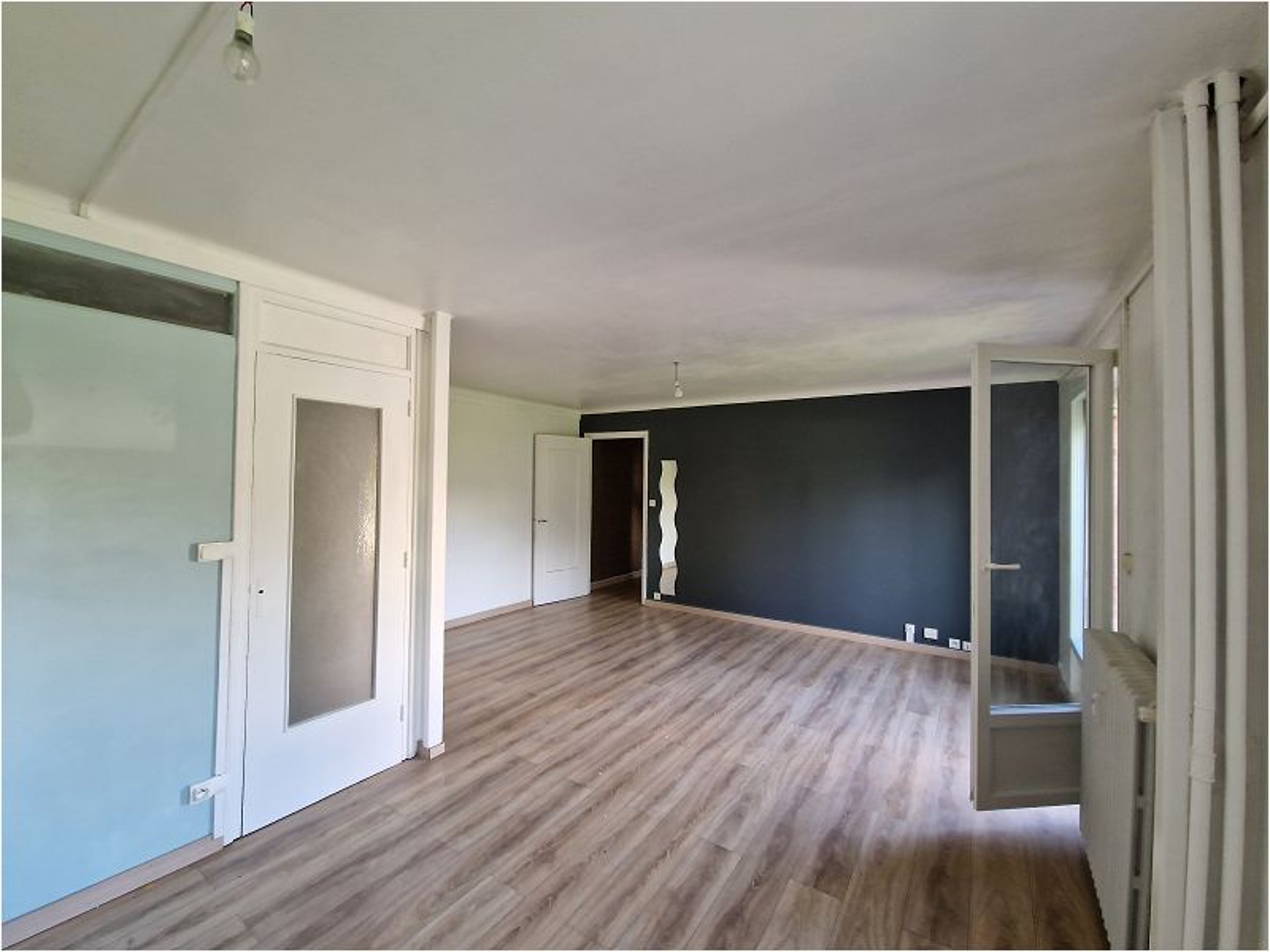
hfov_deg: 106.2
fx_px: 477
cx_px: 635
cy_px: 476
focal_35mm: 13
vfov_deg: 89.9
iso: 125
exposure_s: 1/50
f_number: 2.2
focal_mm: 2.2
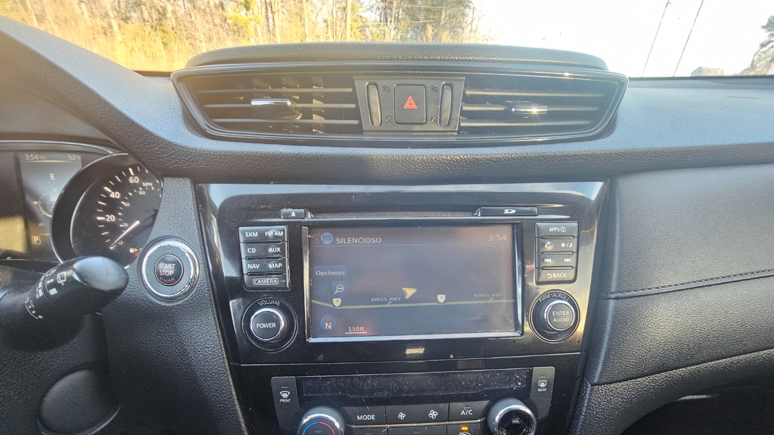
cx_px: 399
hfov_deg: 103.0
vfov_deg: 68.0
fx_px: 308
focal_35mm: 15
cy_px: 300
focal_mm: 2.2
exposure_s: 1/50
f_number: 2.2
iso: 200
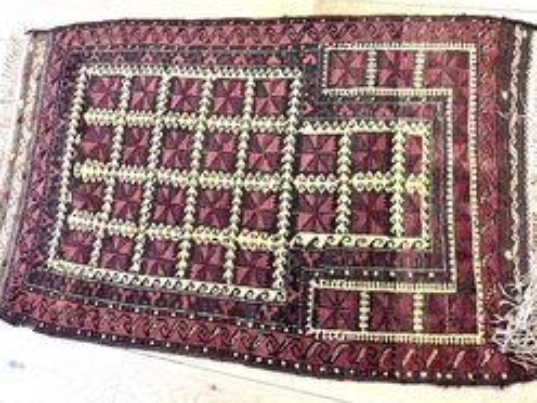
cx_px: 285
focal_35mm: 36
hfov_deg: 51.3
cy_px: 177
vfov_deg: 39.6
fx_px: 558
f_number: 1.6
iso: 200
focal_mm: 5.96
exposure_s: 1/60
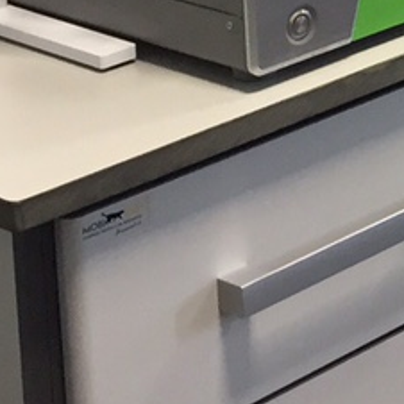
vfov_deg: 11.0
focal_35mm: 145
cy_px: -393
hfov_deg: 11.0
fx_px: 1915
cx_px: 797
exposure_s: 1/30
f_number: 2.2
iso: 80
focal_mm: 4.15
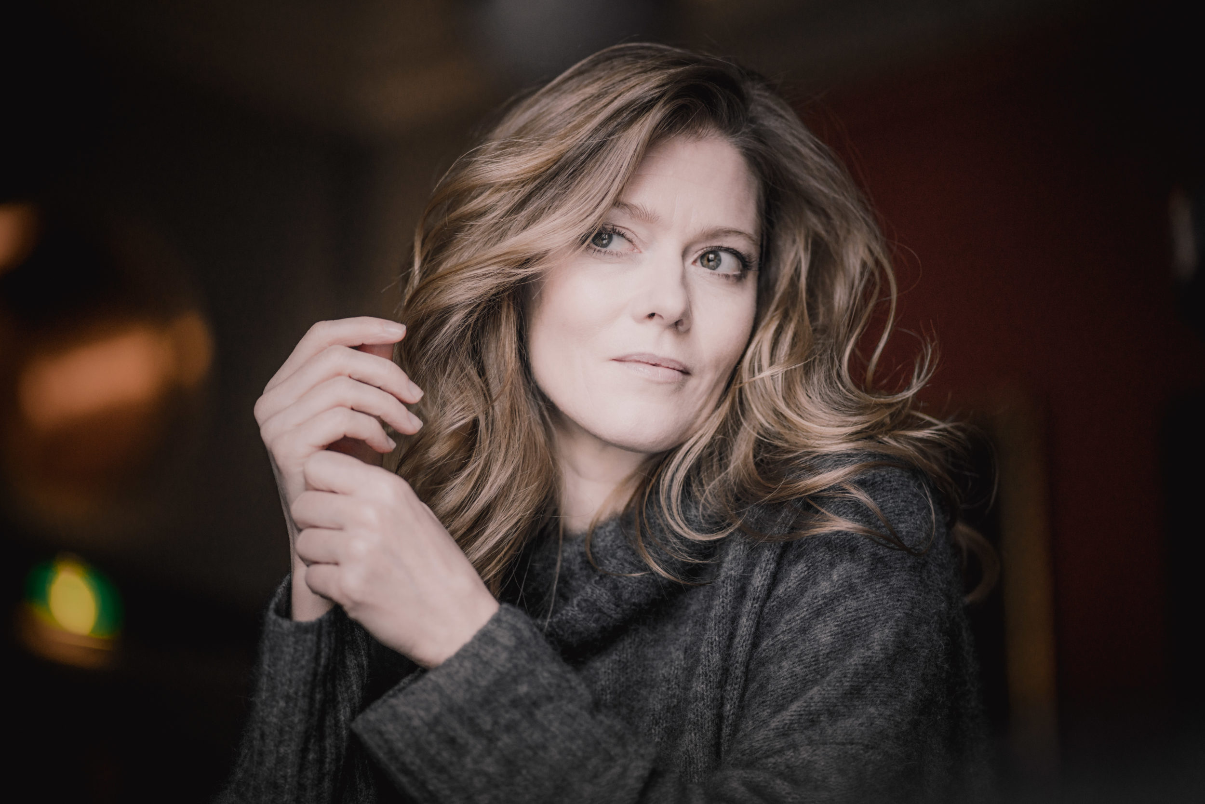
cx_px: 602
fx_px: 2846
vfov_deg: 16.1
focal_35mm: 85
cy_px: 402
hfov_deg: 23.9
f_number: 1.8
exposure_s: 1/250
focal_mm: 85
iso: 1000
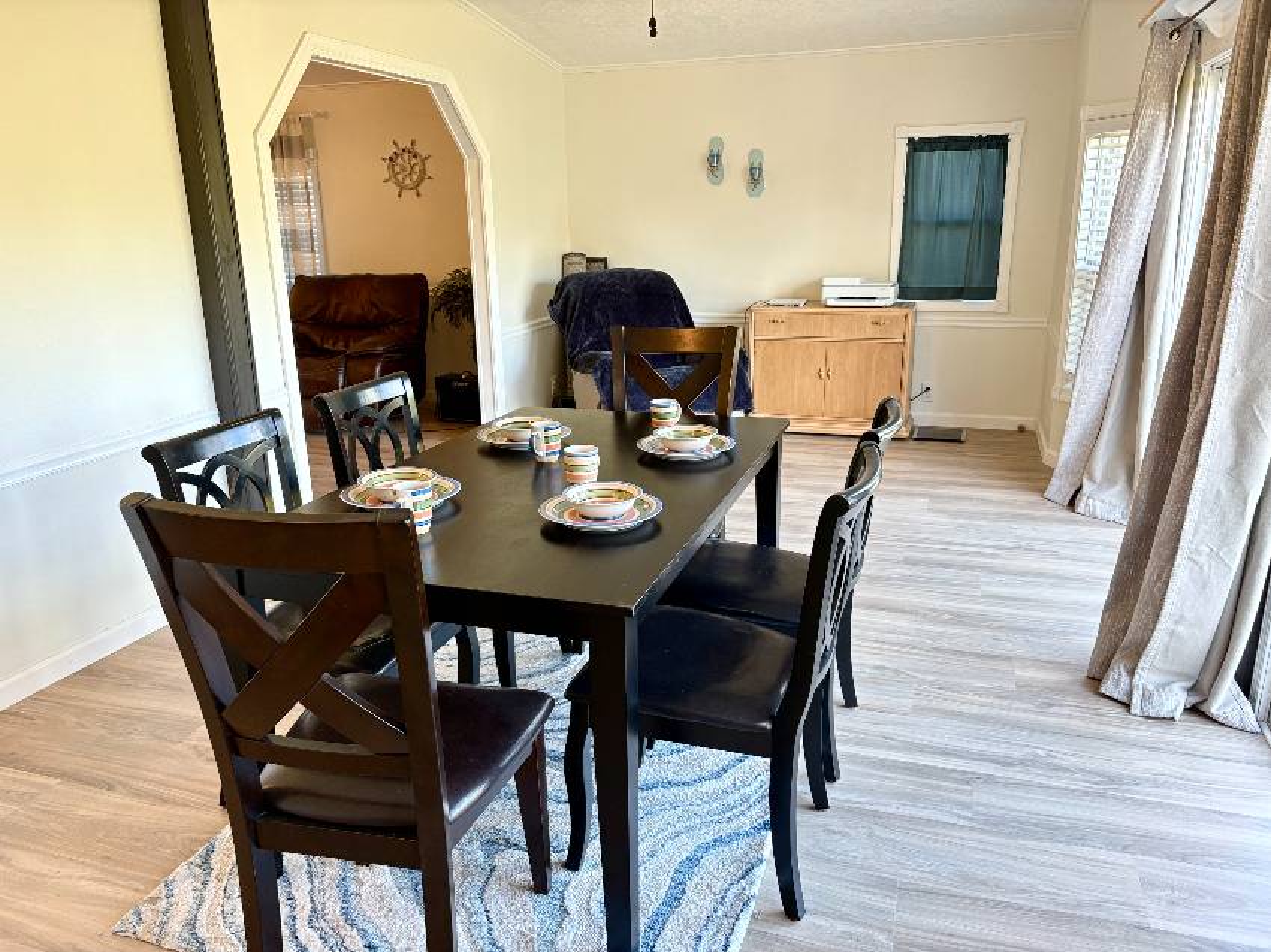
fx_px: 954
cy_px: 476
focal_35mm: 26
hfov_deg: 67.3
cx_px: 636
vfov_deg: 53.0
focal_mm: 5.96
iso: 100
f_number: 1.6
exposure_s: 1/60
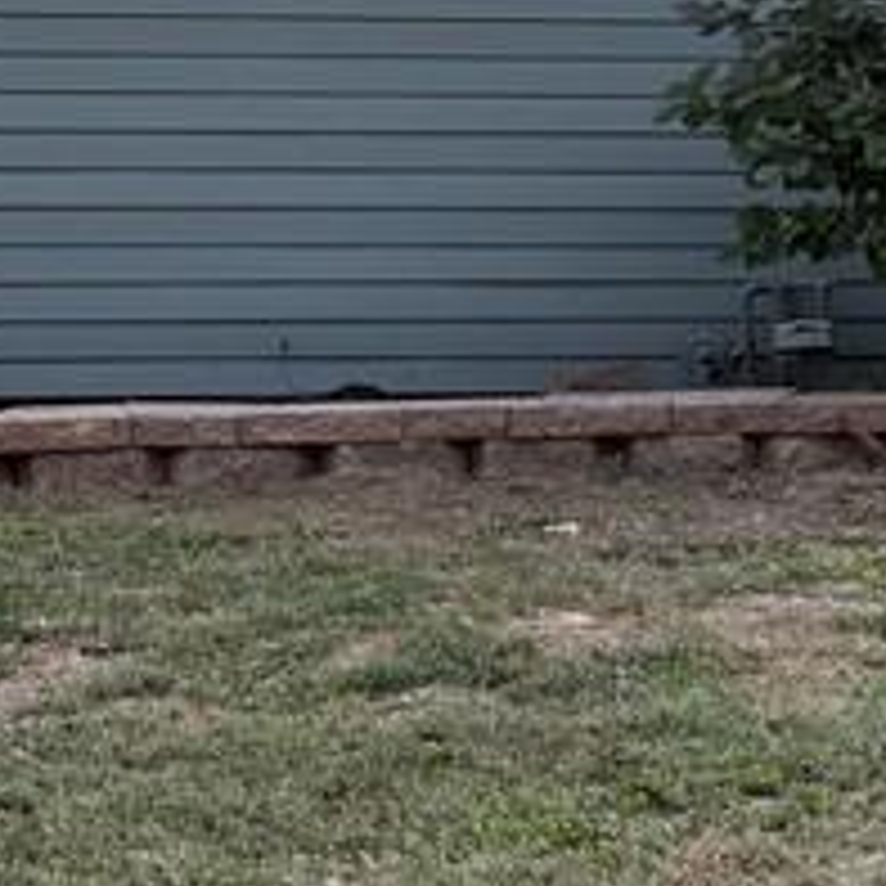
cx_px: 904
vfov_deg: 15.7
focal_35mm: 110
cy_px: 103
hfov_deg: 15.5
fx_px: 3185
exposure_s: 1/649
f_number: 1.78
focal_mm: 6.76
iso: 100
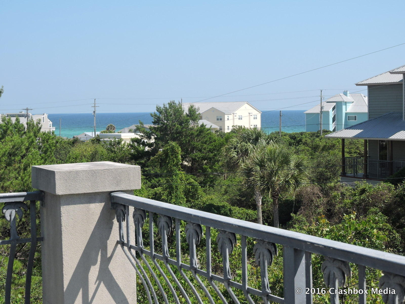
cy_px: 152
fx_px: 819
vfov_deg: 21.0
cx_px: 202
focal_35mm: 70
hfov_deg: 27.8
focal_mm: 12.5
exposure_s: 1/640
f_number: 4.5
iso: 100
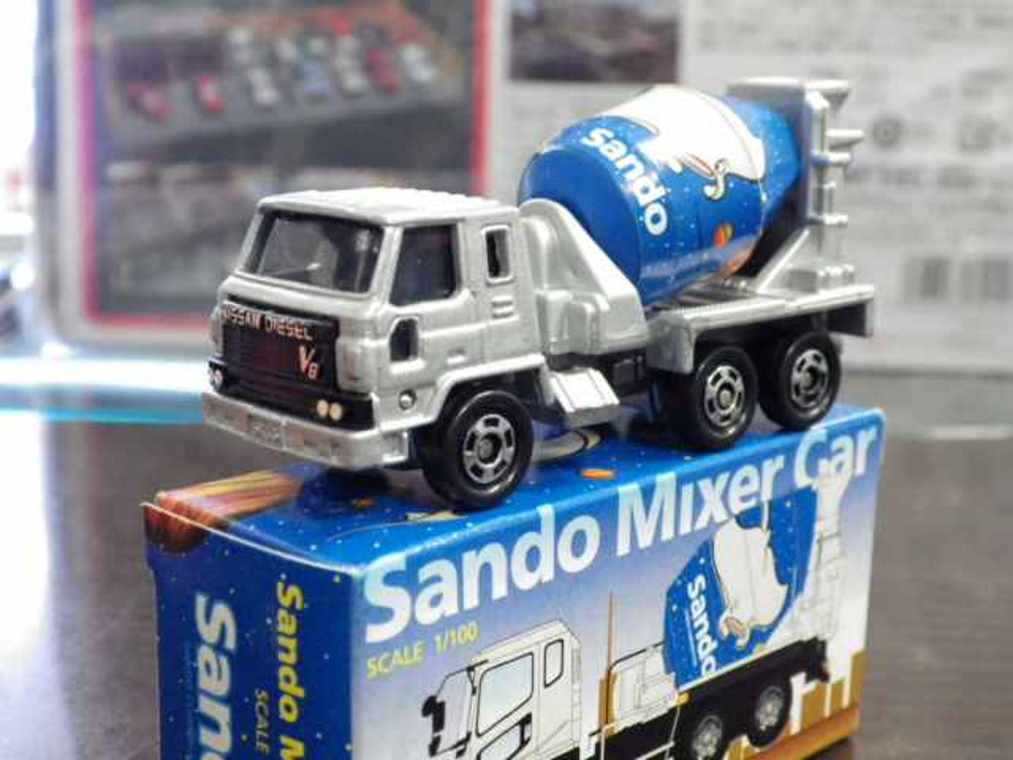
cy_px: 380
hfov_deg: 32.7
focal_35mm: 59
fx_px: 1727
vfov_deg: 24.8
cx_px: 506
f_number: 4
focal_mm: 10.7
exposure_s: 1/25
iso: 1000
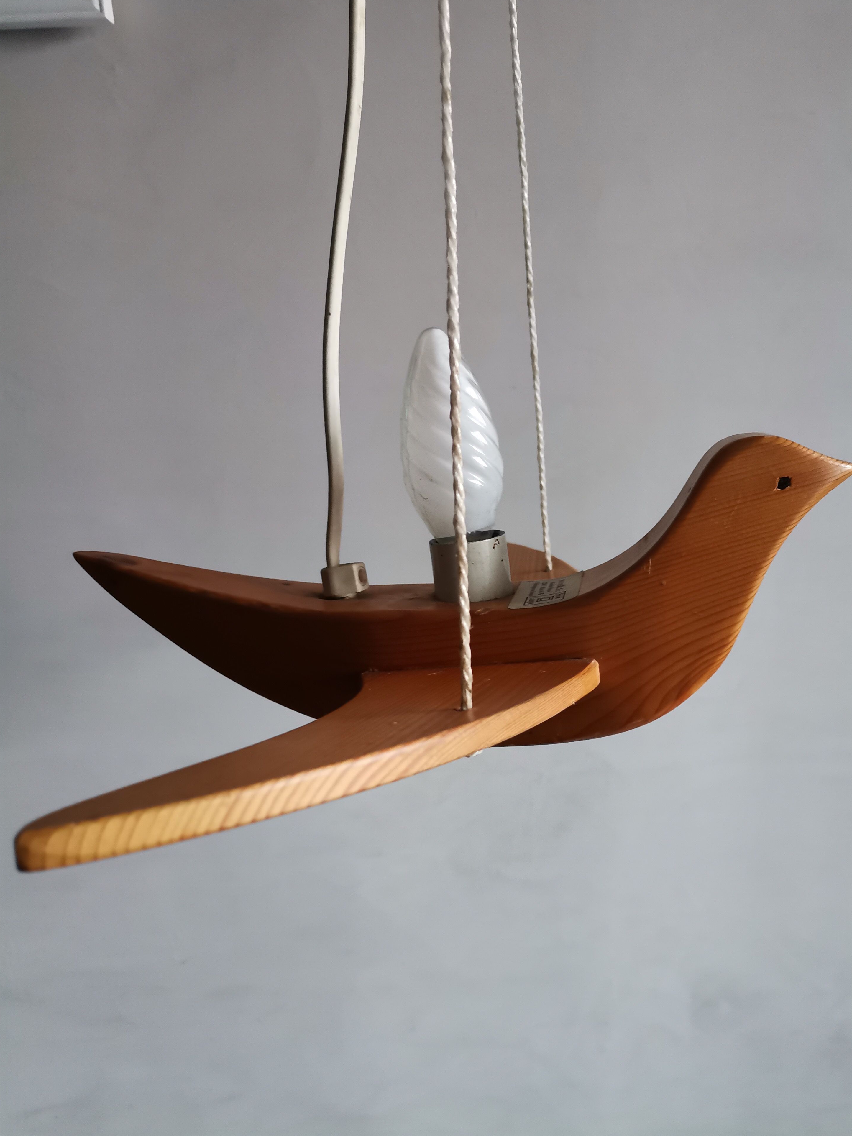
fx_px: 886
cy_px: 553
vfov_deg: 65.3
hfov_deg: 51.4
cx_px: 434
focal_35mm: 27
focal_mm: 4.75
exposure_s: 1/50
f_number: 1.8
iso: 400
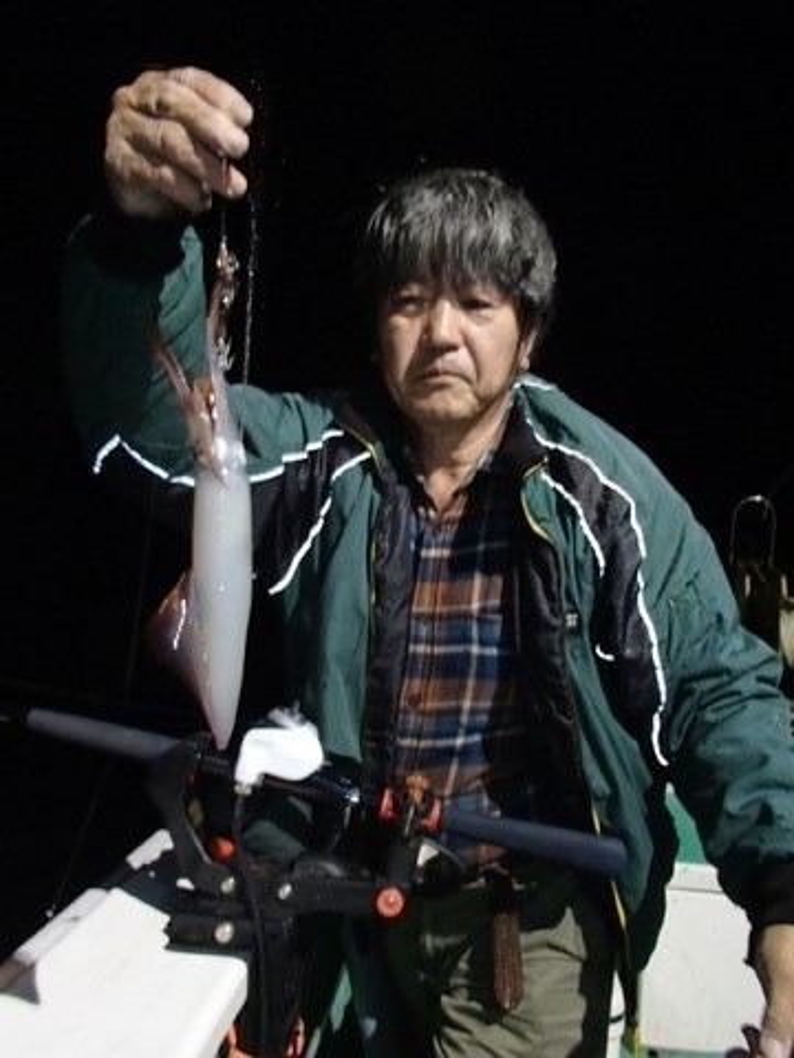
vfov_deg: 63.4
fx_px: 856
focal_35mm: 28
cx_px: 397
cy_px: 529
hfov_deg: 49.7
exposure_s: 1/30
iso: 400
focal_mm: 5
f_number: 3.9
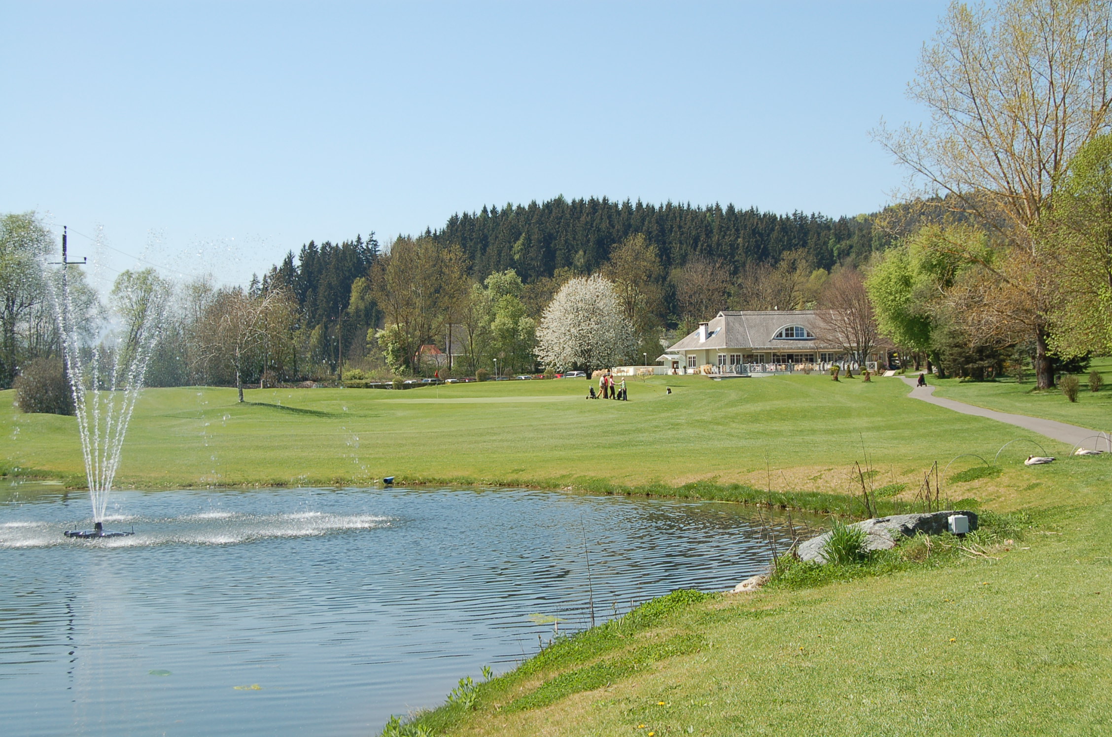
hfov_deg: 37.9
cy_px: 368
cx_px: 556
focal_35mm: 52
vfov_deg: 25.7
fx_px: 1619
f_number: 9
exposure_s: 1/250
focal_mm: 35
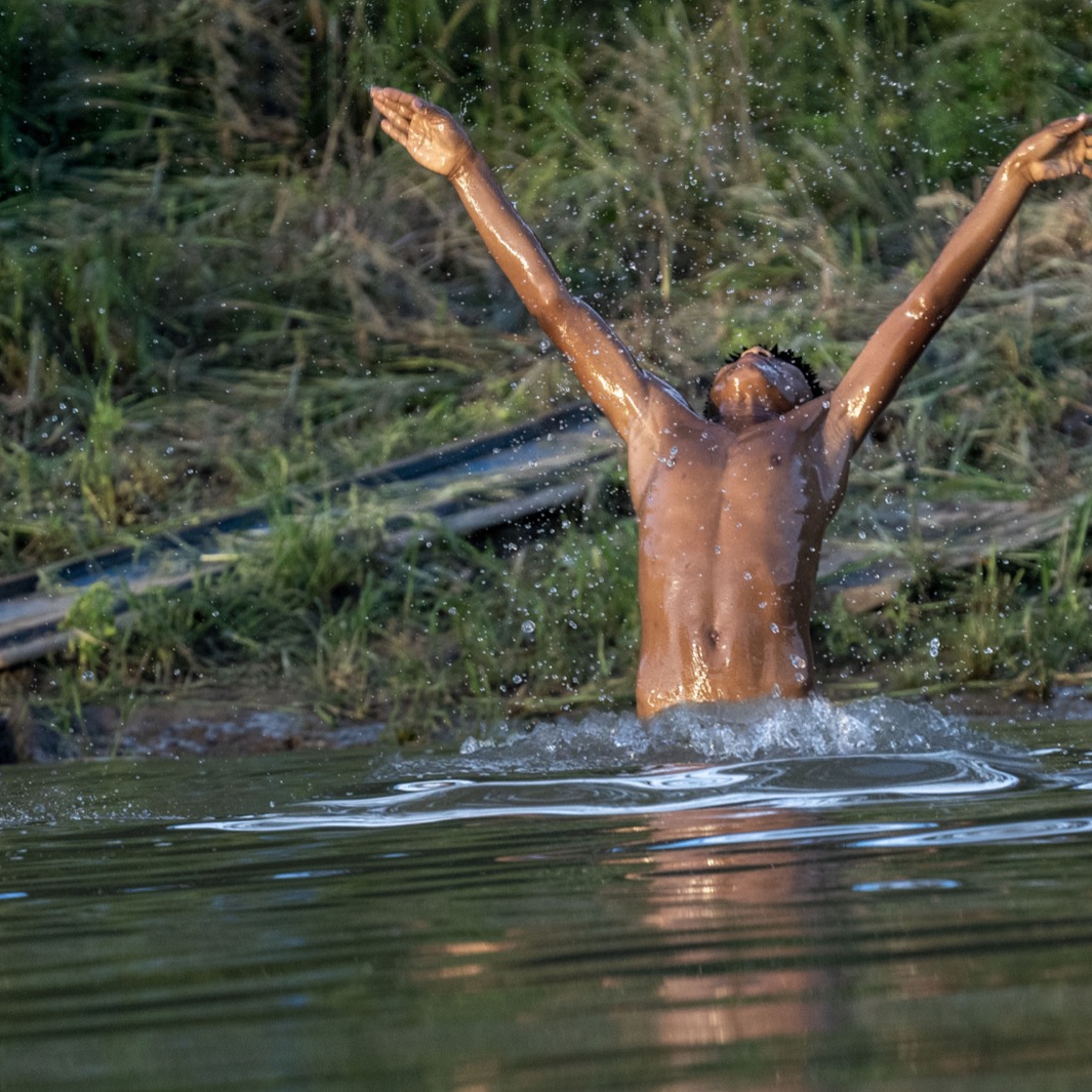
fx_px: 27339
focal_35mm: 766
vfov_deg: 2.3
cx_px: 769
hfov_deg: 2.3
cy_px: 545
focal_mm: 600
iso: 6400
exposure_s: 1/1600
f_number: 8
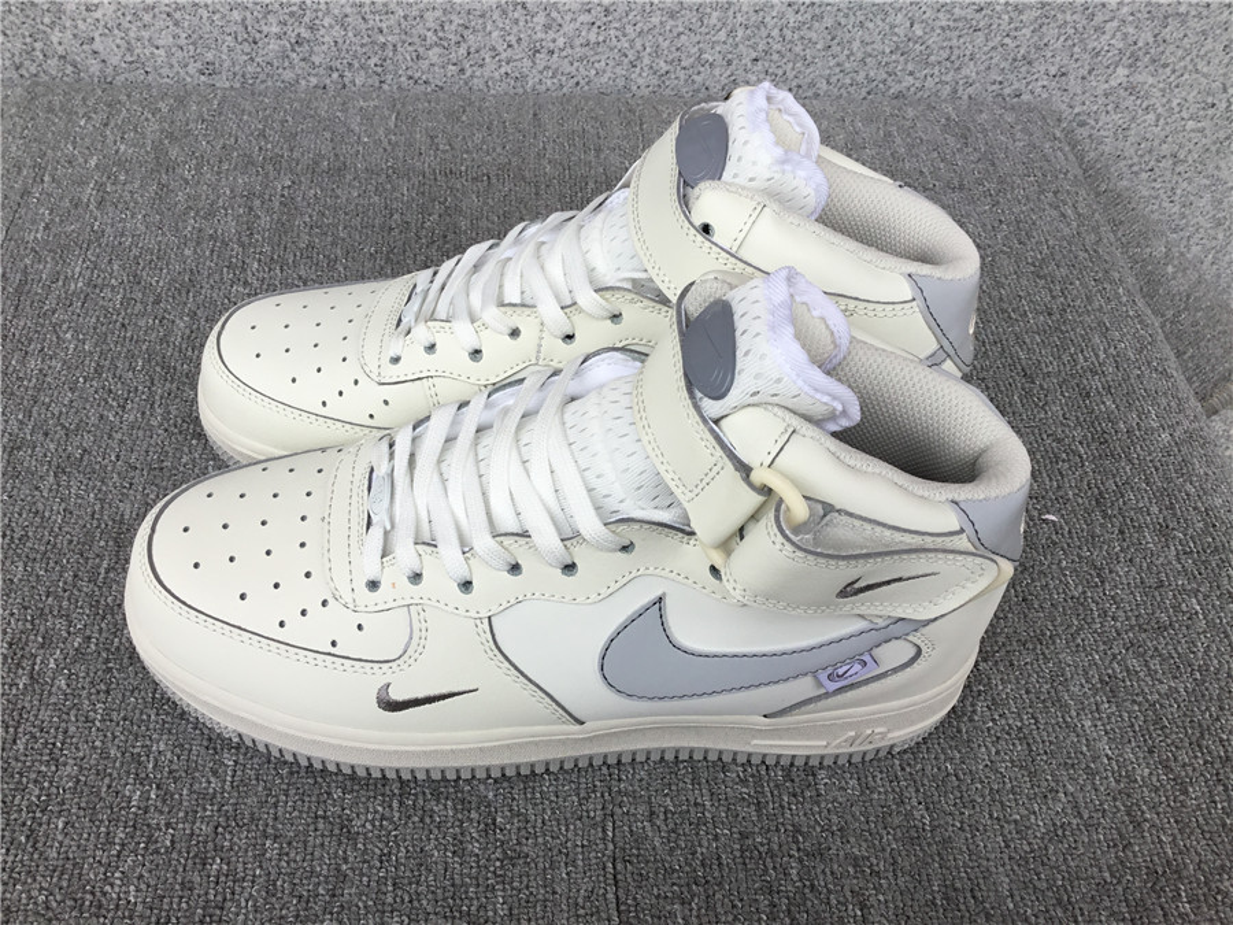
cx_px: 616
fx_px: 1104
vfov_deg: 45.4
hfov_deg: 58.4
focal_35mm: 31
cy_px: 462
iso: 25
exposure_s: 1/264
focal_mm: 3.3
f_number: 2.4
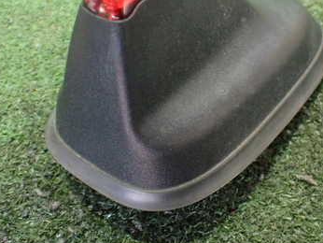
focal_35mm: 52
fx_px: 486
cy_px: 75
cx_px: 198
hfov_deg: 36.6
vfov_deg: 27.8
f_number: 2.3
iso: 800
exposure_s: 1/30
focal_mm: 5.4
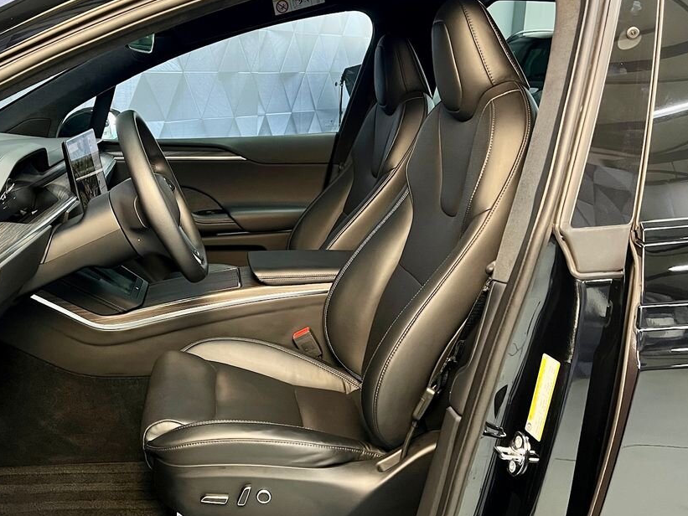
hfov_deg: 47.9
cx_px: 211
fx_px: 755
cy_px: 281
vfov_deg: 37.7
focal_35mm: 38
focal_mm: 5.7
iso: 500
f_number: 1.5
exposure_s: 1/42
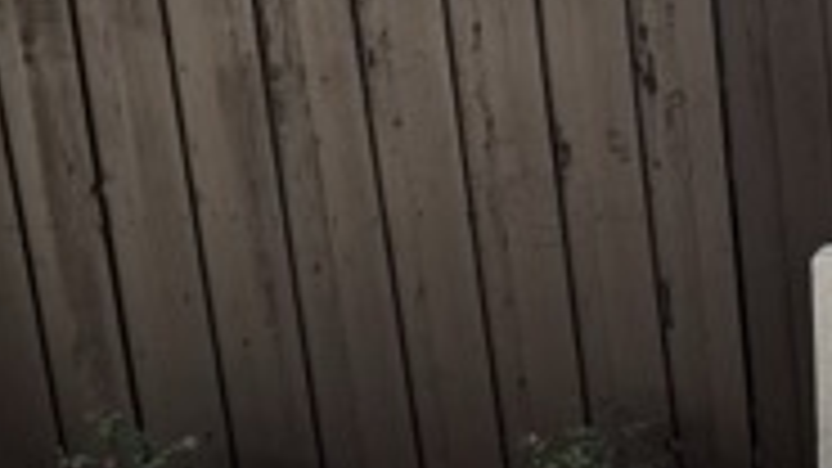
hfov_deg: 19.1
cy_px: 747
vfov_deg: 11.3
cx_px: 1142
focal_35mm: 102
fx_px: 2250
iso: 80
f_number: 1.78
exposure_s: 1/831
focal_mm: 6.76
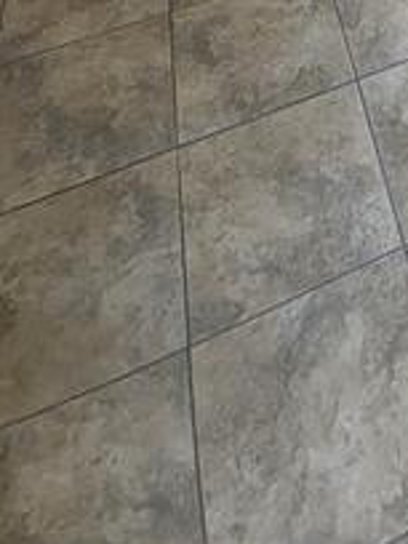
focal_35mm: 49
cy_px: -448
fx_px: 770
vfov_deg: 22.0
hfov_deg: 25.5
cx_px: 533
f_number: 2.2
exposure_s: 1/60
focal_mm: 2.2
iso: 250
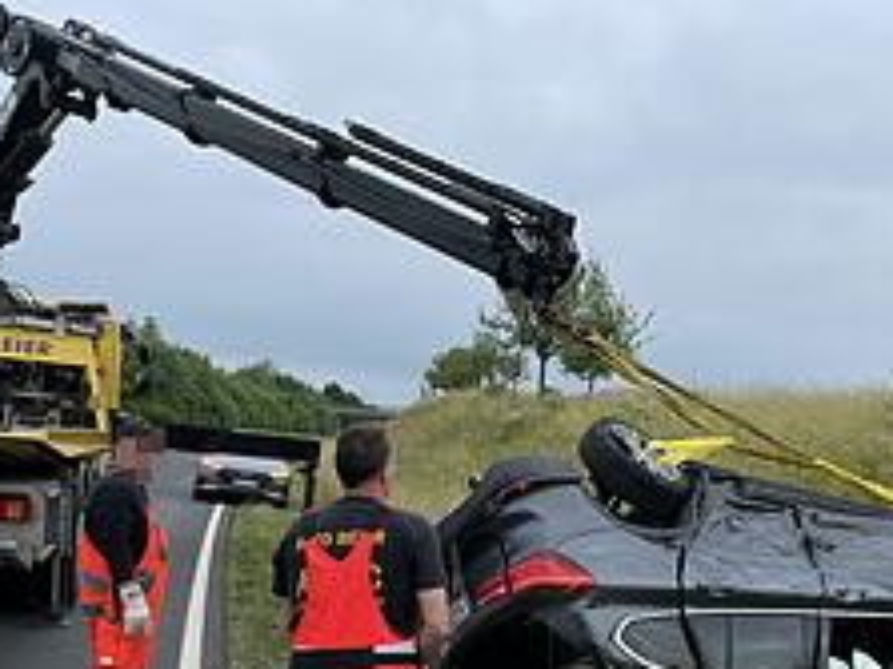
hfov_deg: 44.4
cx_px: 657
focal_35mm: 41
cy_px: 513
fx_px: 1057
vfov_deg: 34.3
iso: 32
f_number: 1.6
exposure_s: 1/1043
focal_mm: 4.2
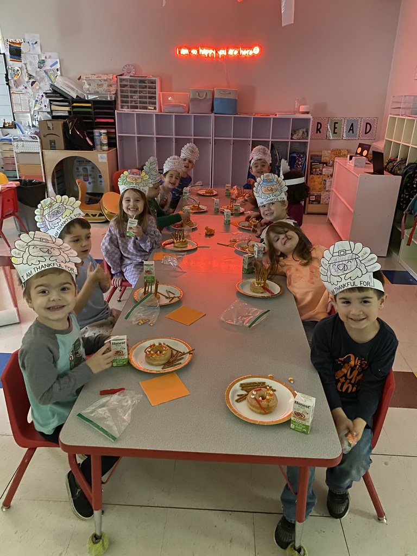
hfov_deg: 53.1
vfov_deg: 67.3
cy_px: 278
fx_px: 418
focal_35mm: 26
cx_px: 208
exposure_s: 1/25
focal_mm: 4.25
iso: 1000
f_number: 1.8
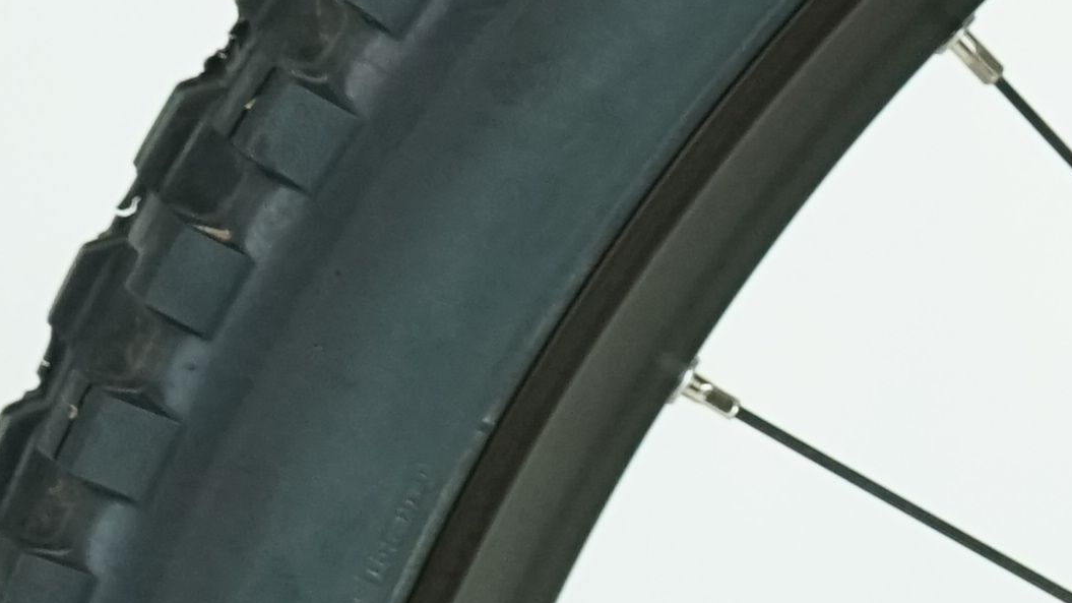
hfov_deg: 7.3
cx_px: 1467
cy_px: -182
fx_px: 8299
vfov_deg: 4.1
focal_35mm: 292
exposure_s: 1/200
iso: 1600
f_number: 5.6
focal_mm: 49
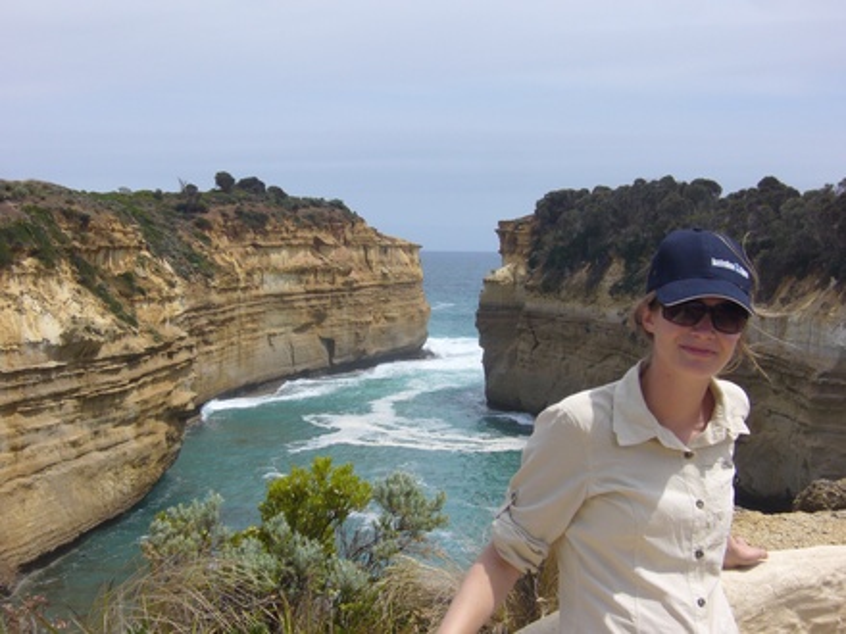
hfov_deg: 34.9
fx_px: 1344
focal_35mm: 55
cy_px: 317
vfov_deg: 26.6
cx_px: 423
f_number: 7
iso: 80
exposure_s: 1/250
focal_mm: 9.1
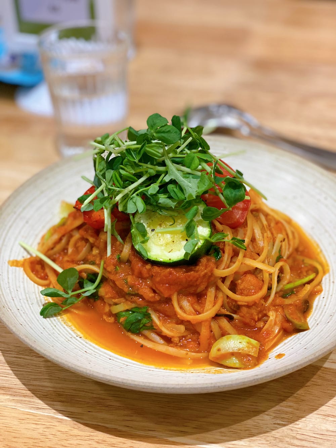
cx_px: 168
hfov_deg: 28.0
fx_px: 673
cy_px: 224
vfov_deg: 36.8
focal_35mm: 52
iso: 200
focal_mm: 6
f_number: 2
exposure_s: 1/120
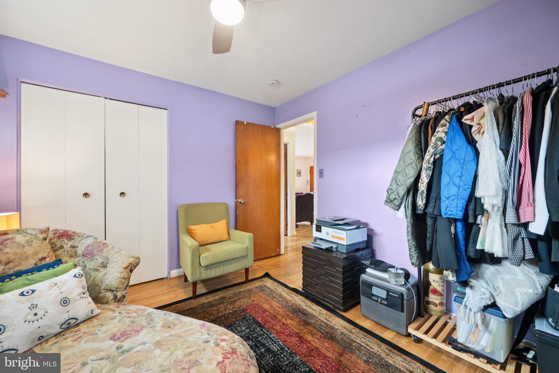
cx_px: 280
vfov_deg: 81.2
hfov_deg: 104.3
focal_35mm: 14
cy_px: 186
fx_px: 217
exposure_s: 1/8
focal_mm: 14
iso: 400
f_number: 7.1
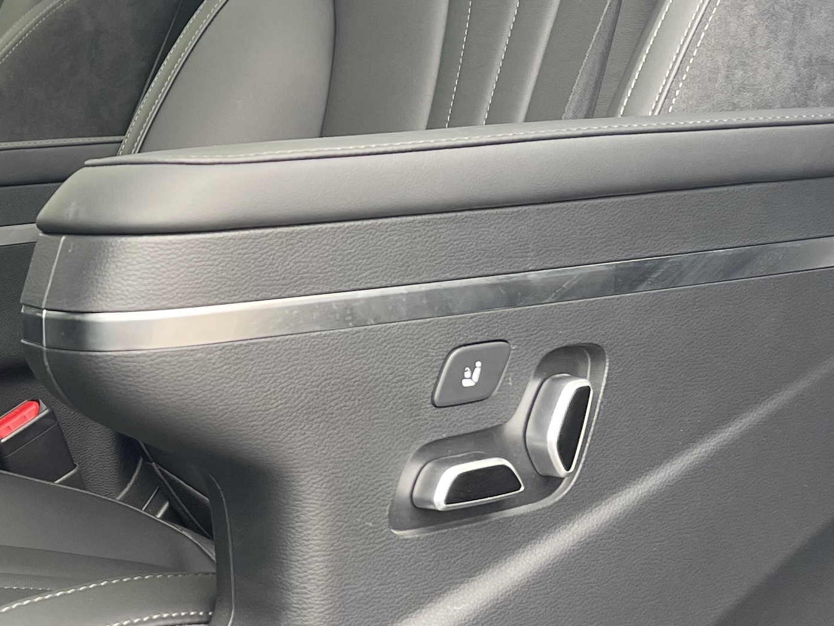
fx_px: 1735
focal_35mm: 72
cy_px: 25
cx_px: 63
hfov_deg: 26.0
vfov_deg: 19.9
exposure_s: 1/121
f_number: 1.6
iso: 100
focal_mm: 5.1
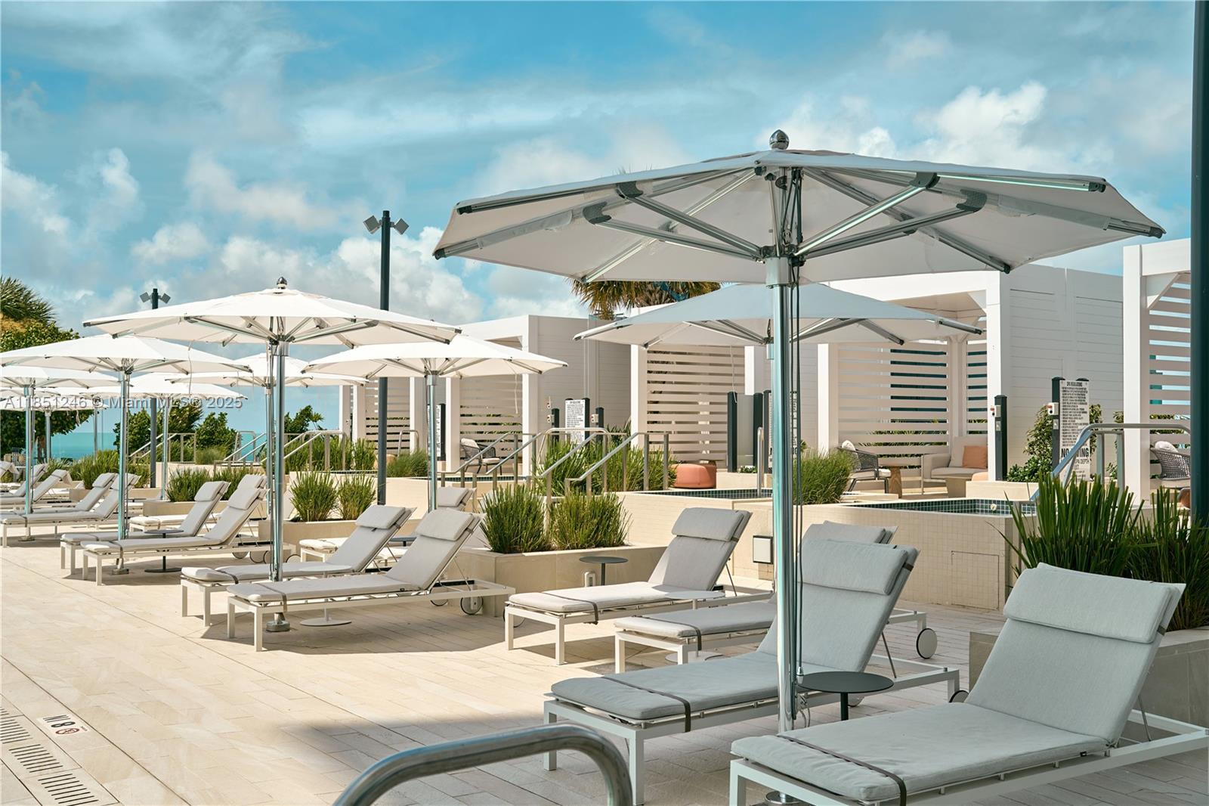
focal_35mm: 35
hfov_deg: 54.4
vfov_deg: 37.8
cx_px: 604
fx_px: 1175
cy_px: 403
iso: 125
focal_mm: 35
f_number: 10
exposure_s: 1/1000
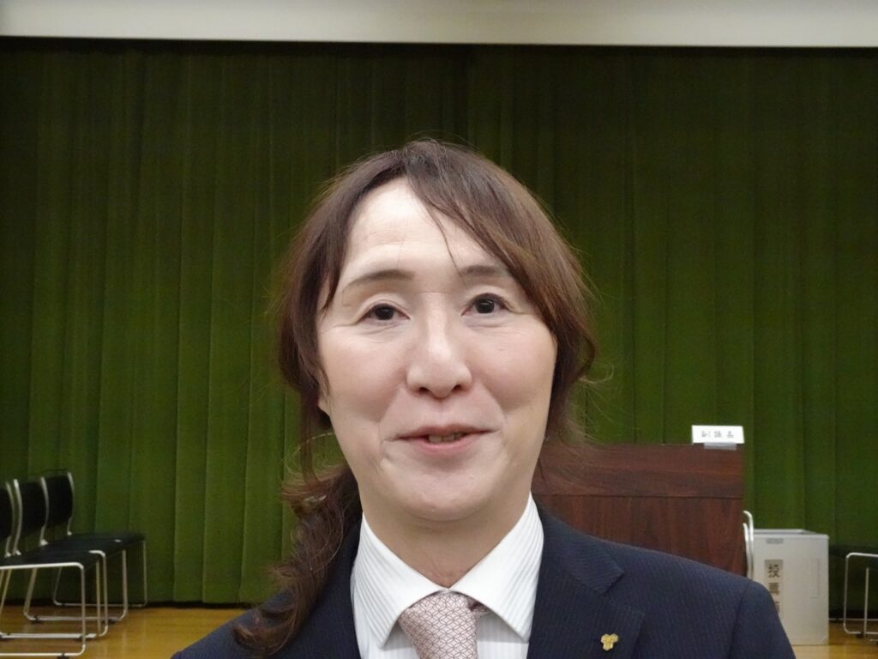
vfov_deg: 28.0
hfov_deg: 36.8
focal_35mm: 52
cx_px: 439
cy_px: 330
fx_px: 1319
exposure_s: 1/250
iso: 2500
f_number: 4.5
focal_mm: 8.35
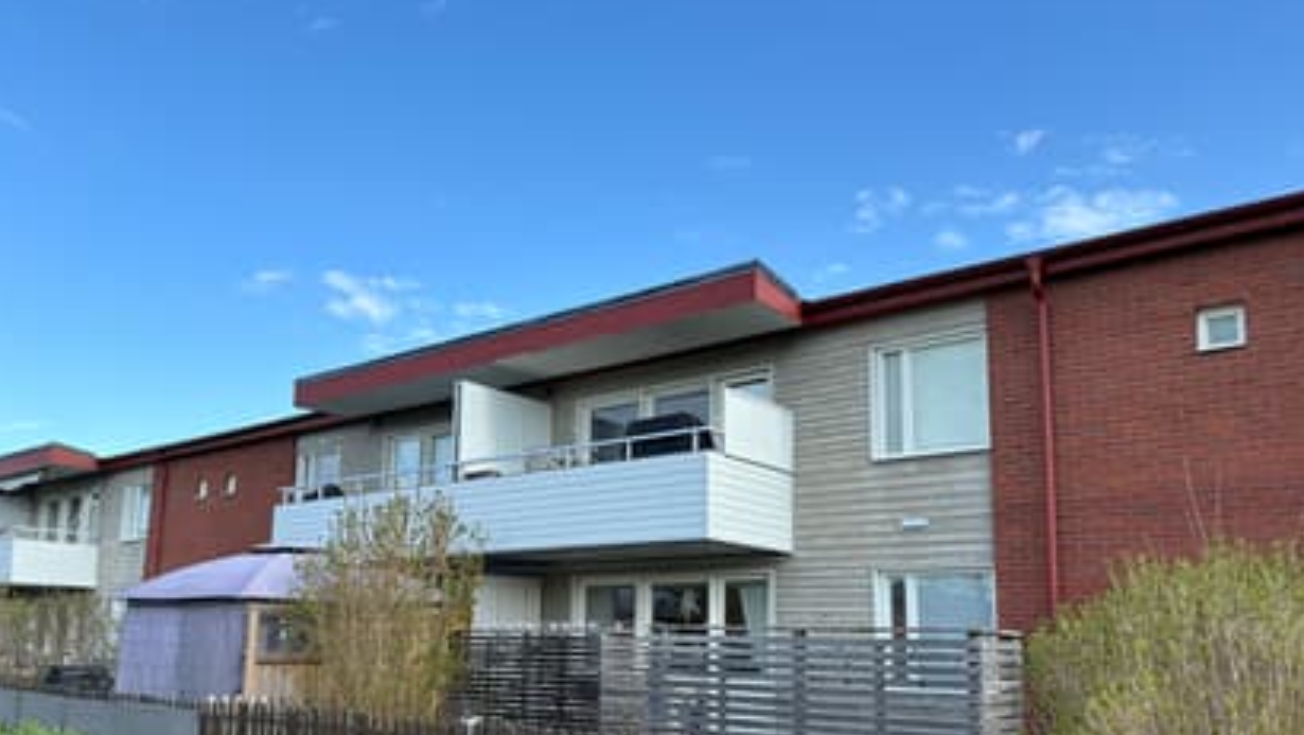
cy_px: 479
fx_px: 1003
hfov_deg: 66.0
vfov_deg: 39.8
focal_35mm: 29
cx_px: 655
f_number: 1.6
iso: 50
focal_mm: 5.96
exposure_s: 1/1477
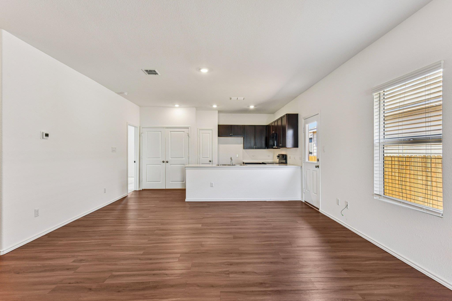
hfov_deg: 93.3
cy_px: 150
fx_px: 213
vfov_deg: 70.4
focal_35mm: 17
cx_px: 226
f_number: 8
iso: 360
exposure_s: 1/20
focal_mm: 17
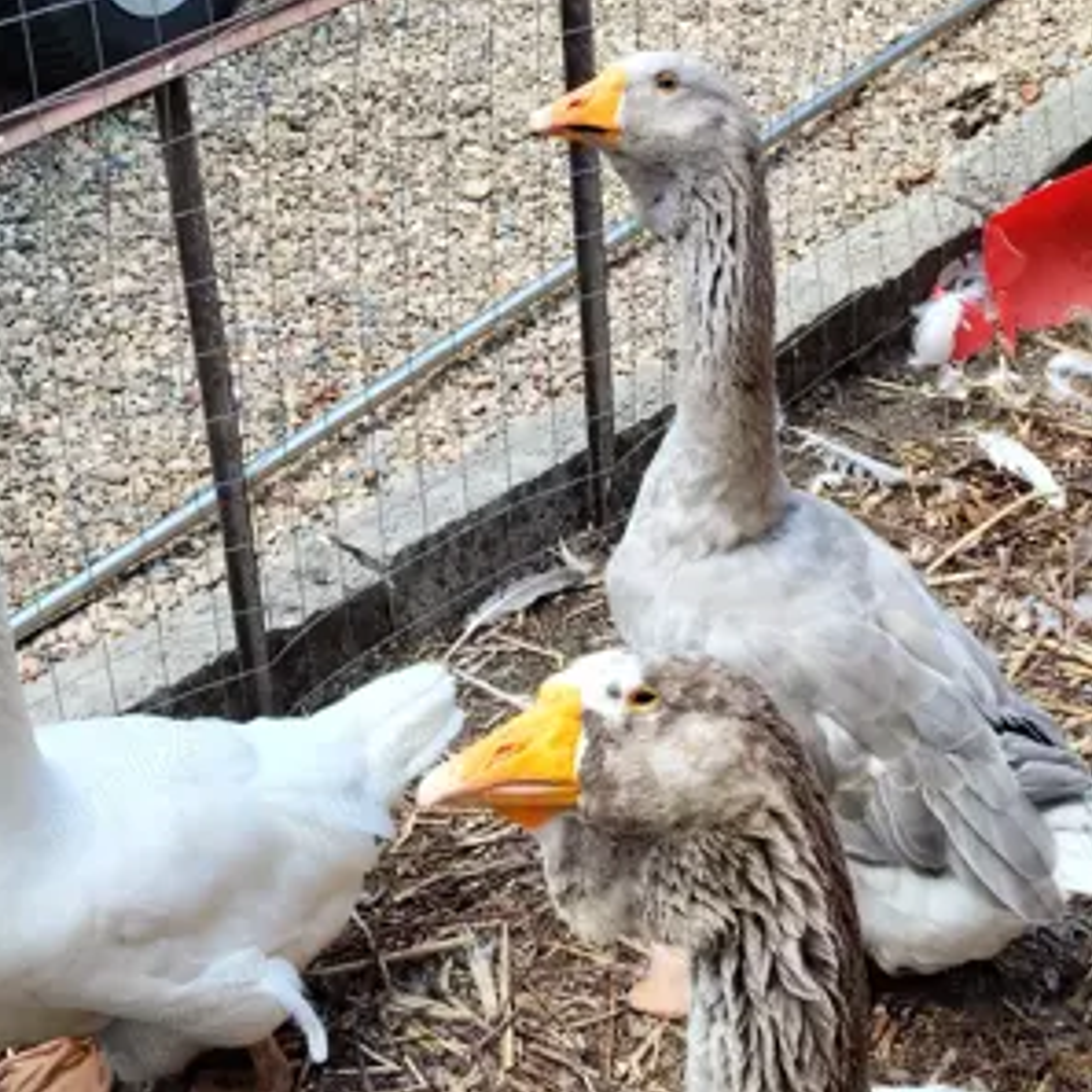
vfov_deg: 25.0
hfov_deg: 25.0
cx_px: 544
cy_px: 537
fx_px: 2463
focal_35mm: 69
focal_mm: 4.15
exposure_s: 1/205
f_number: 1.8
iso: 100
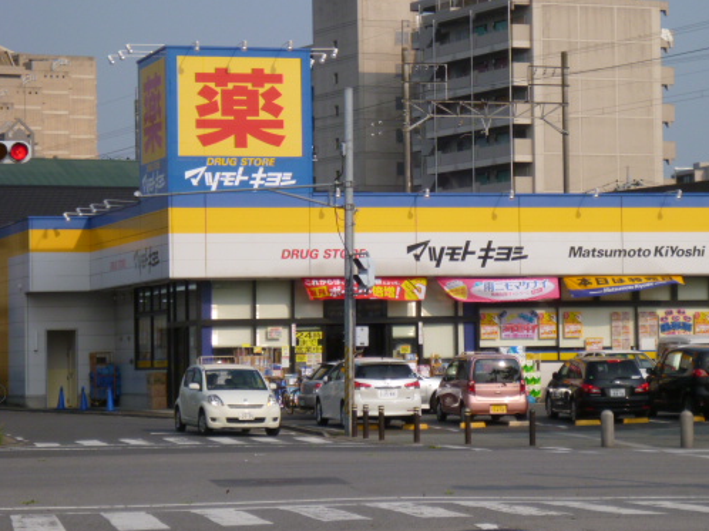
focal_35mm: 144
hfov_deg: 13.7
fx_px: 2948
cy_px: 221
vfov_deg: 10.3
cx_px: 419
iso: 100
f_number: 5.7
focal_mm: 19.9
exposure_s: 1/400
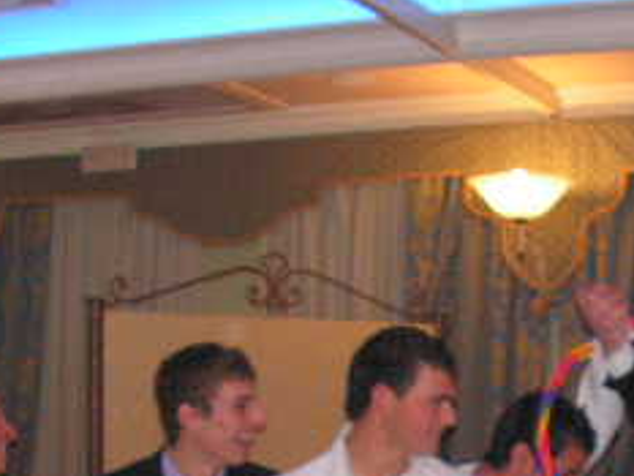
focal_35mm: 99
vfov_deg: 14.5
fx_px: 1814
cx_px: 441
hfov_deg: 19.7
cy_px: 560
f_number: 3.2
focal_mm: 6
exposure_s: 1/40
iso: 200
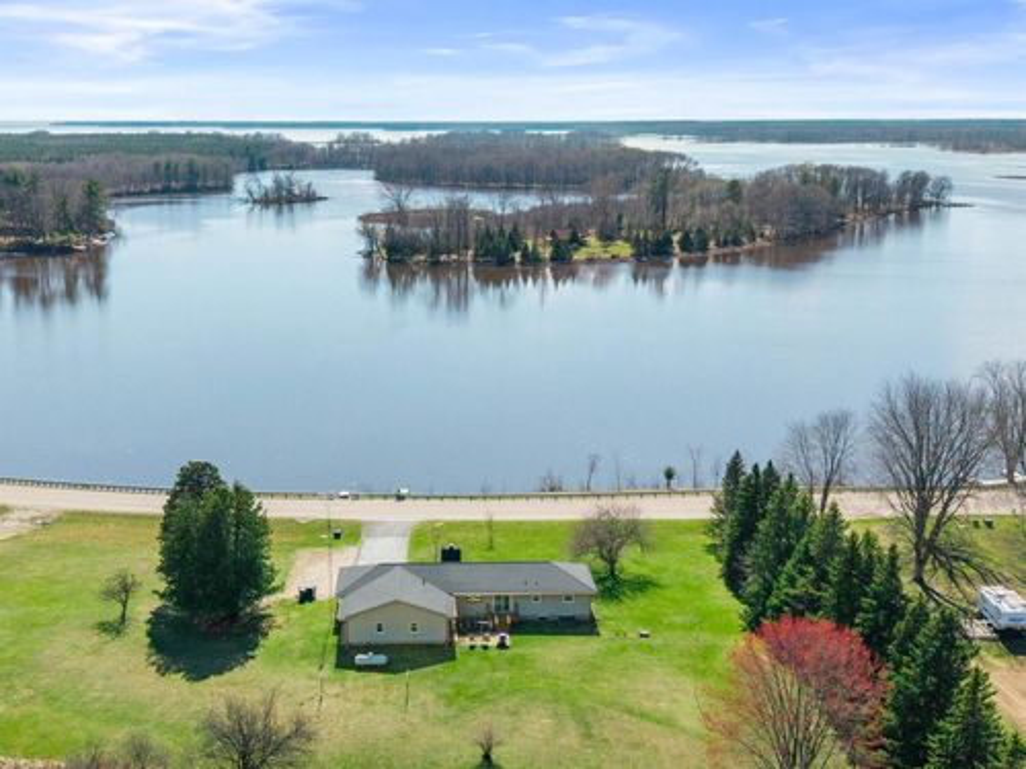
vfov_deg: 56.8
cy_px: 384
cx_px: 513
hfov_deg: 71.6
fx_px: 711
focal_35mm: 24
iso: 100
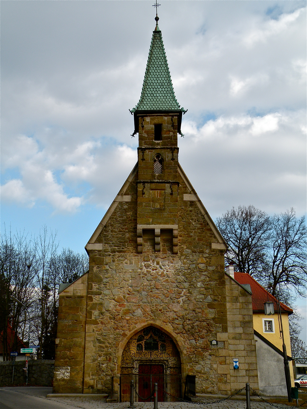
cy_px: 204
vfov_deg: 44.8
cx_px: 154
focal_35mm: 42
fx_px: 497
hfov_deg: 34.4
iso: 64
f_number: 5.6
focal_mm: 7.4
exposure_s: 1/226
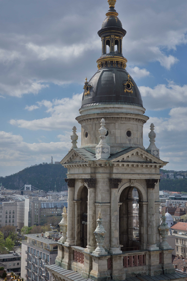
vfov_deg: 39.6
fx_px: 390
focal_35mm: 50
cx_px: 85
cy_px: 133
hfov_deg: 27.0
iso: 100
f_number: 6.3
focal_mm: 26
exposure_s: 1/640
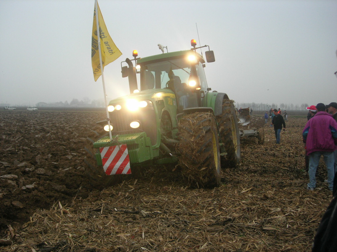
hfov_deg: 49.0
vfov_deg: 37.7
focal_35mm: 38
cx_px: 168
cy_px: 126
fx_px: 370
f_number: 2.8
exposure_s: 1/213
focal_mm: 7.8
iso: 100
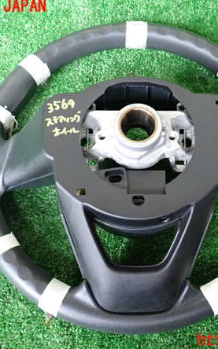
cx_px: 139
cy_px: 174
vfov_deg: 46.2
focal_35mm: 43
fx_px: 409
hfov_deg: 29.7
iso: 500
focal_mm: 5.4
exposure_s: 1/40
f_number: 2.3
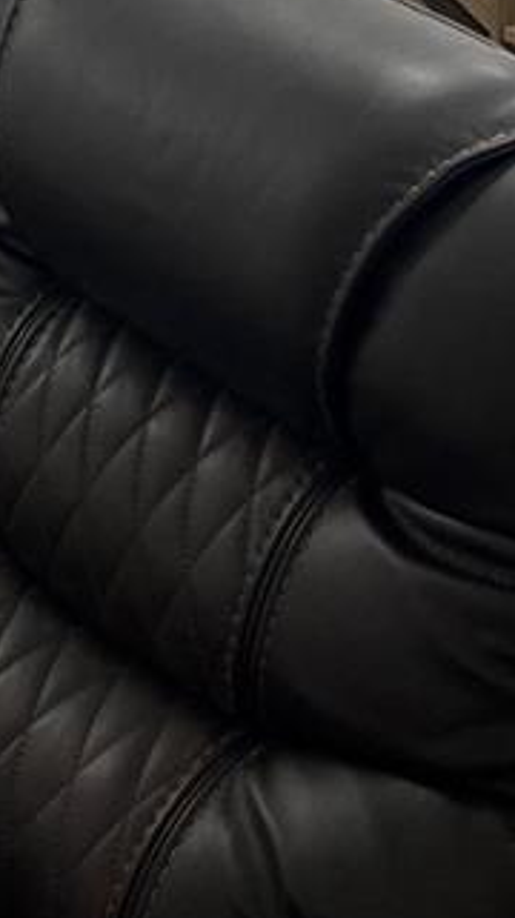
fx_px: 2579
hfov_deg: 11.3
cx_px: 66
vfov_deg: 17.9
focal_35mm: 106
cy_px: -480
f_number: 1.5
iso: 64
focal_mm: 5.7
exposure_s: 1/60
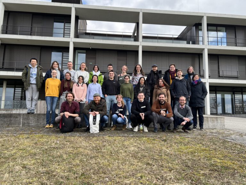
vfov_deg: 53.1
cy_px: 92
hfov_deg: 67.3
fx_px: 185
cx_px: 123
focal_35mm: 26
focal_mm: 5.7
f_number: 1.5
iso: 50
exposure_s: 1/769
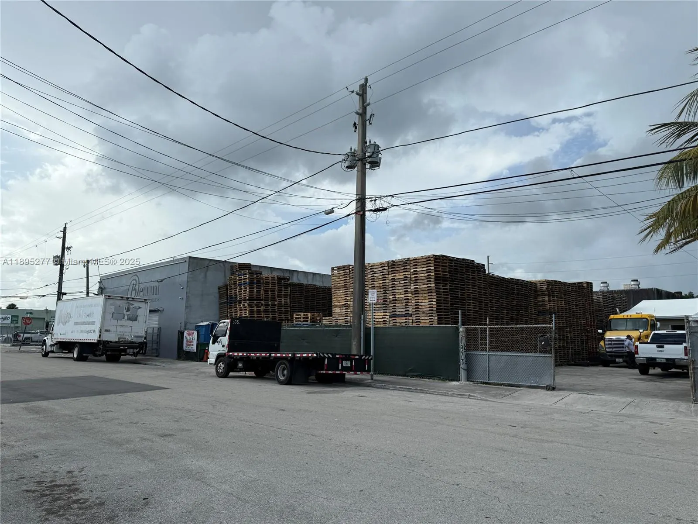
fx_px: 484
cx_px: 349
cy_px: 262
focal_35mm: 24
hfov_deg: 71.6
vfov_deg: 56.8
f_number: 1.78
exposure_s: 1/4975
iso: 80
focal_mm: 6.76
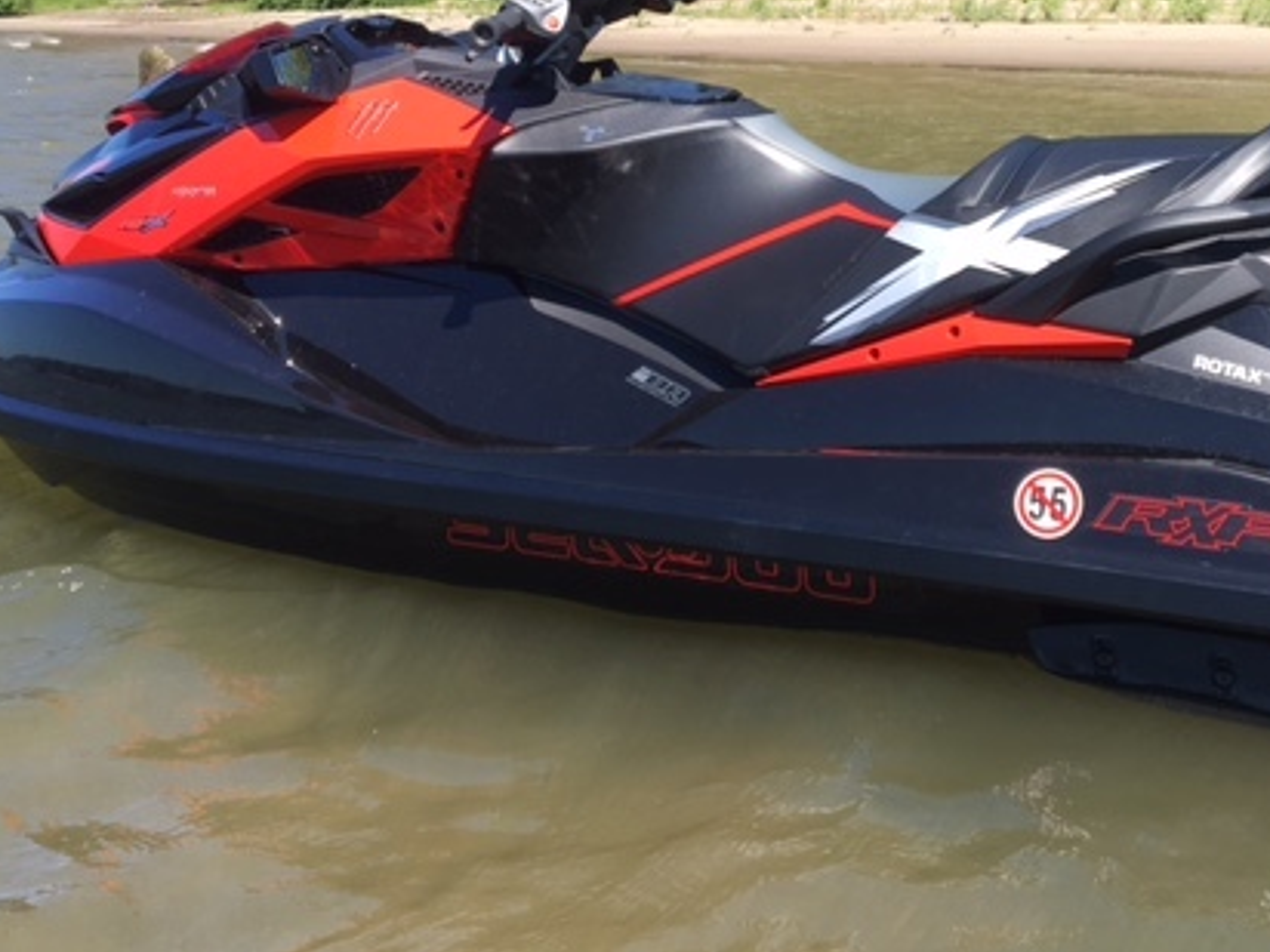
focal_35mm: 45
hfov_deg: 41.4
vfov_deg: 31.5
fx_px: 1651
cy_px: 216
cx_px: 872
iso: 25
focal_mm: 4.15
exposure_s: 1/674
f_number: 2.2
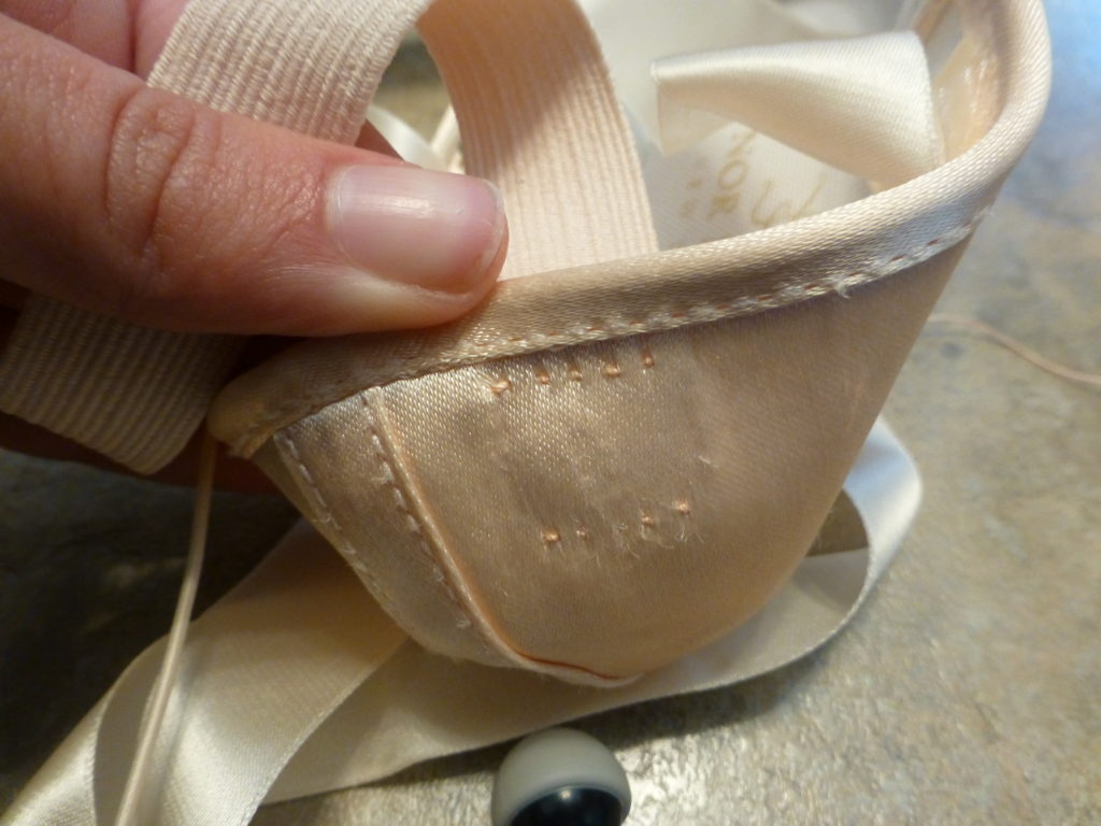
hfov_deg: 71.6
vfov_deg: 56.8
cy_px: 413
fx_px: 763
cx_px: 550
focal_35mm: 24
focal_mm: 4.3
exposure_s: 1/13
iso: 400
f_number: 3.3
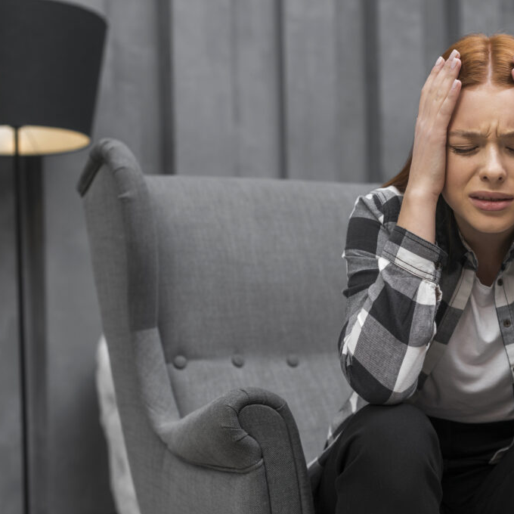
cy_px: 257
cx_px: 364
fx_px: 1075
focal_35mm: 64
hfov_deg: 26.6
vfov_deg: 26.9
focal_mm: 50
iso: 160
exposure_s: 1/160
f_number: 3.5
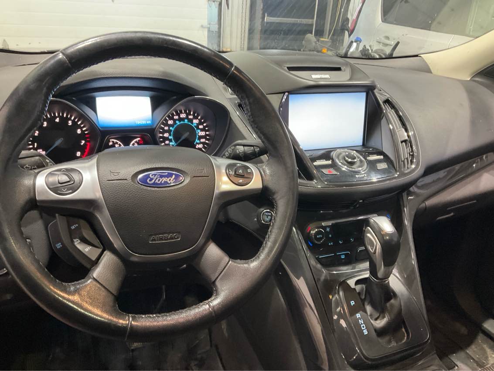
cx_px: 247
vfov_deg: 48.2
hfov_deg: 61.7
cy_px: 186
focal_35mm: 29
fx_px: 414
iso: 320
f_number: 1.8
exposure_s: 1/40
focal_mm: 3
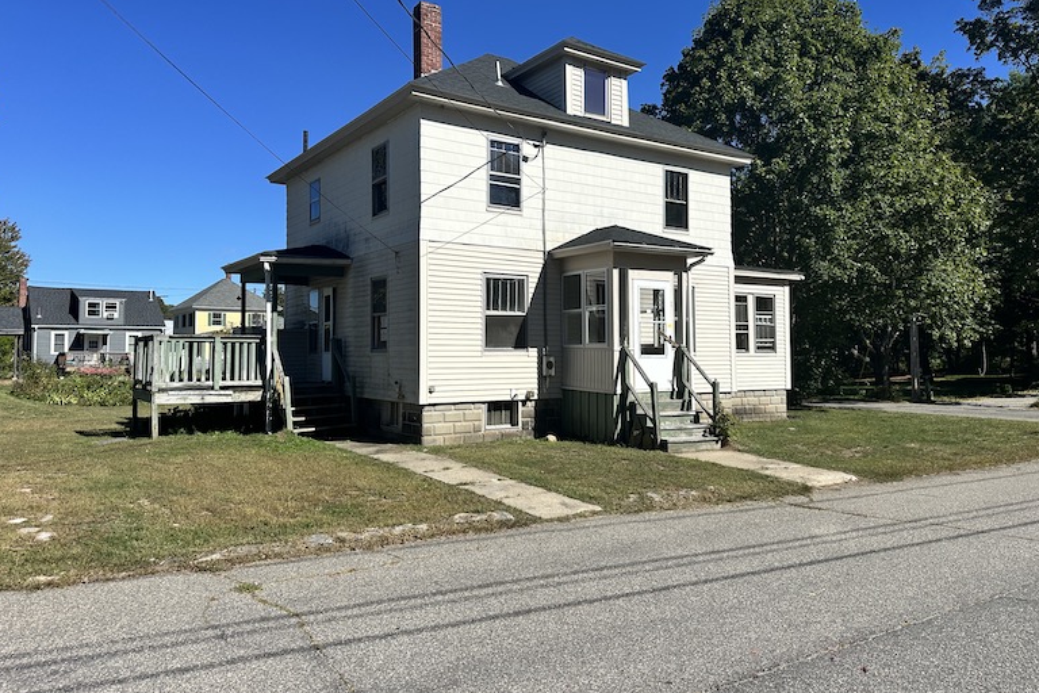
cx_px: 506
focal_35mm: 26
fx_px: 750
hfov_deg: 69.4
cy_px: 318
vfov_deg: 49.5
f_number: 1.78
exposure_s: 1/6623
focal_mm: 6.86
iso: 80
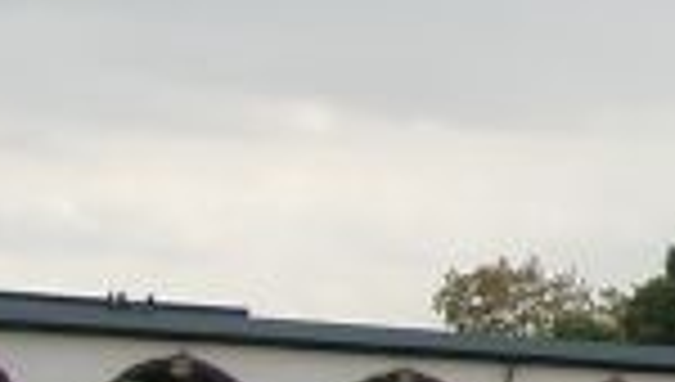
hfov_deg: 9.4
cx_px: 1755
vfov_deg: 6.2
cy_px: 76
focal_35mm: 197
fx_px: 3532
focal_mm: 7.13
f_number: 2.8
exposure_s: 1/86.1
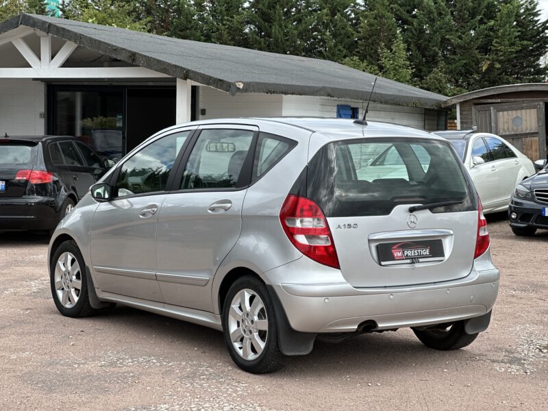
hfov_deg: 25.3
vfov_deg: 19.1
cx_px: 274
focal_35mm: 77
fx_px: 1219
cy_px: 206
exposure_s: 1/335
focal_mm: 9
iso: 32
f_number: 2.8
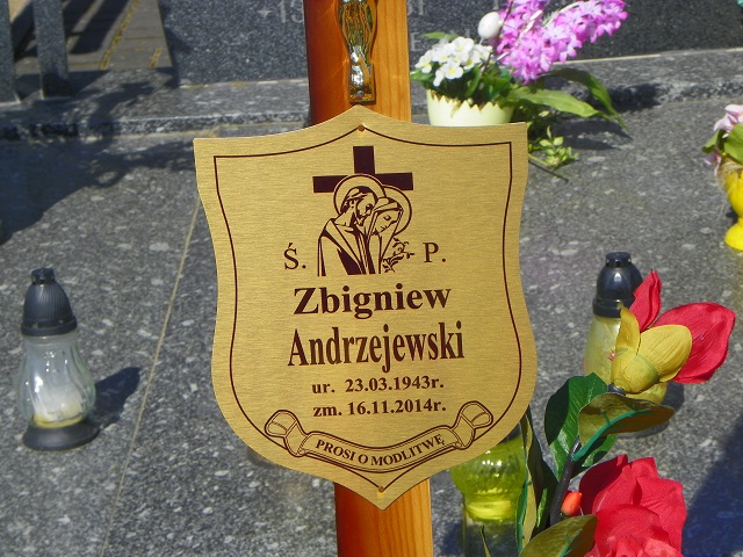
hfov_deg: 14.8
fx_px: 2855
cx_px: 372
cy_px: 278
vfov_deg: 11.1
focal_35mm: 133
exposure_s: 1/250
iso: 64
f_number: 6.3
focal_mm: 23.6
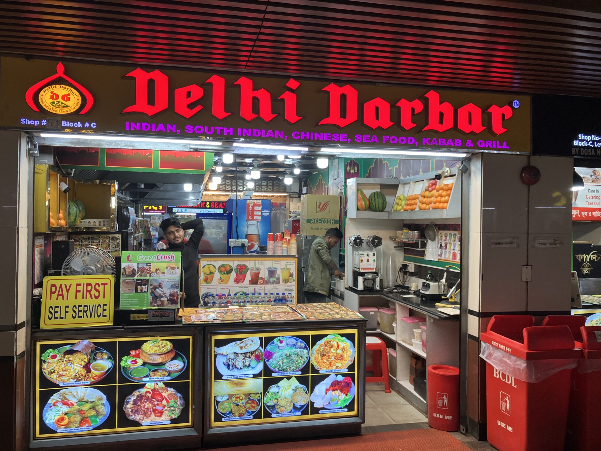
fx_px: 486
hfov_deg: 63.4
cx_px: 300
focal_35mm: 28
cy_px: 226
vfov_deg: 49.7
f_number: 1.8
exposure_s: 1/100
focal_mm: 3.99
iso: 64
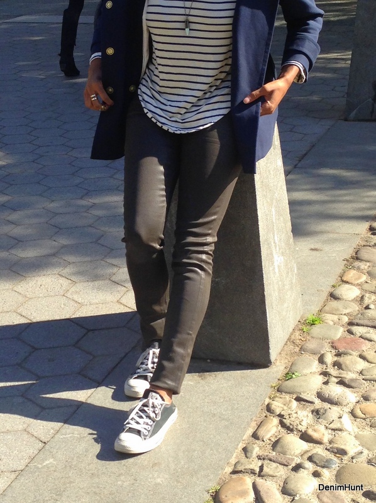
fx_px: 479
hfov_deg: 42.9
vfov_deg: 55.4
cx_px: 188
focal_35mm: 33
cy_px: 252
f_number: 2.4
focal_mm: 4.12
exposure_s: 1/507
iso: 50
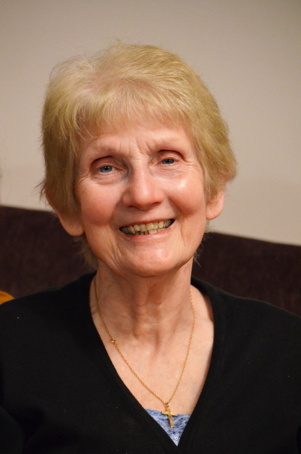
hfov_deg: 9.1
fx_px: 1890
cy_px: 227
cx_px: 150
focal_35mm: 150
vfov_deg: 13.7
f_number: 4.5
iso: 3200
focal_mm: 100
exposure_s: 1/50
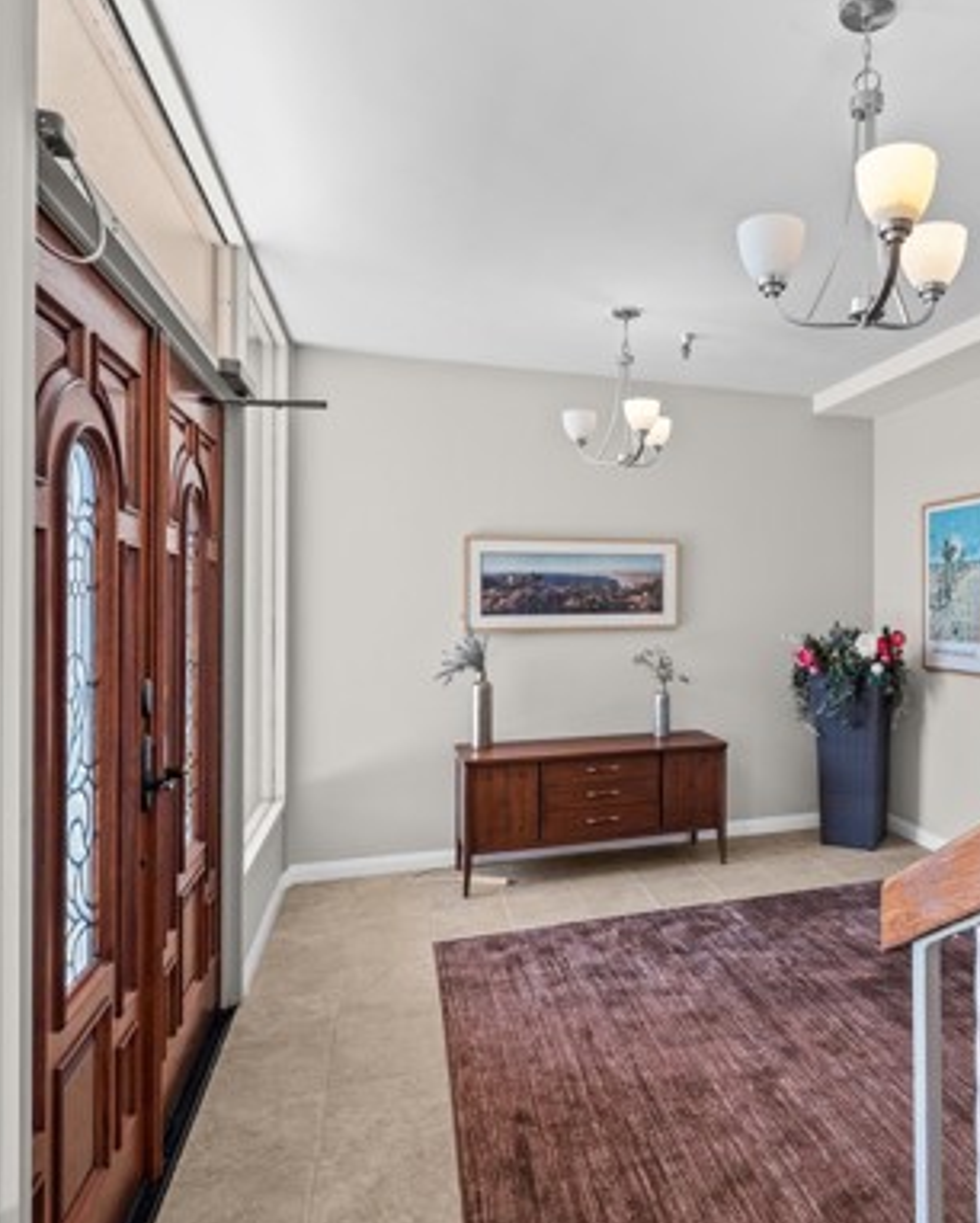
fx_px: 797
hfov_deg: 60.7
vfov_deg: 74.9
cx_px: 698
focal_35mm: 22
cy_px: 652
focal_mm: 14
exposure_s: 1/8
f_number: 8
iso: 500
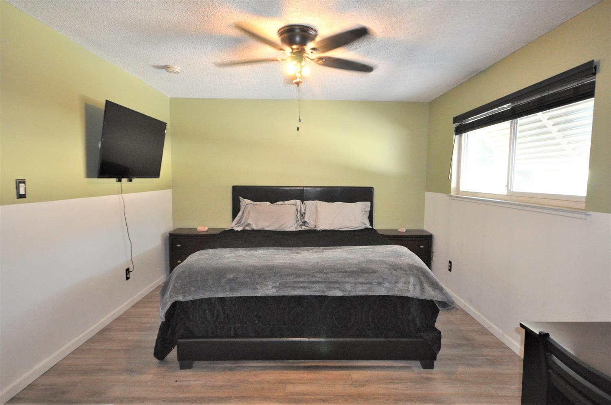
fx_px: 407
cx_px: 306
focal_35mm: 24
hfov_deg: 73.8
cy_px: 202
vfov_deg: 53.0
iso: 1250
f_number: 5
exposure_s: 1/60
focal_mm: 16
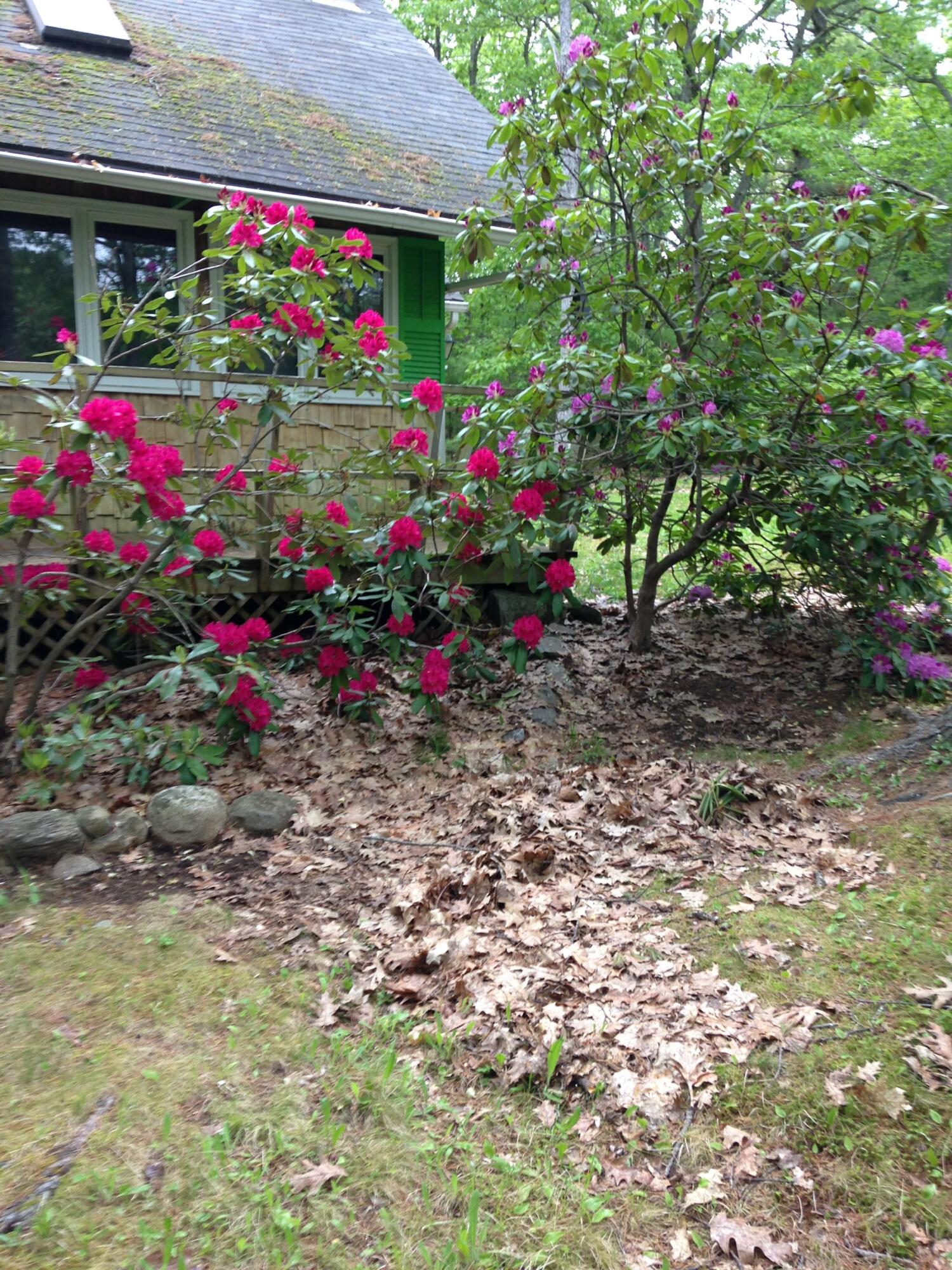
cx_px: 476
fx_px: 1210
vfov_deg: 55.4
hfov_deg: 42.9
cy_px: 635
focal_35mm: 33
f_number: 2.4
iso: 50
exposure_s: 1/24
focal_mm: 4.12
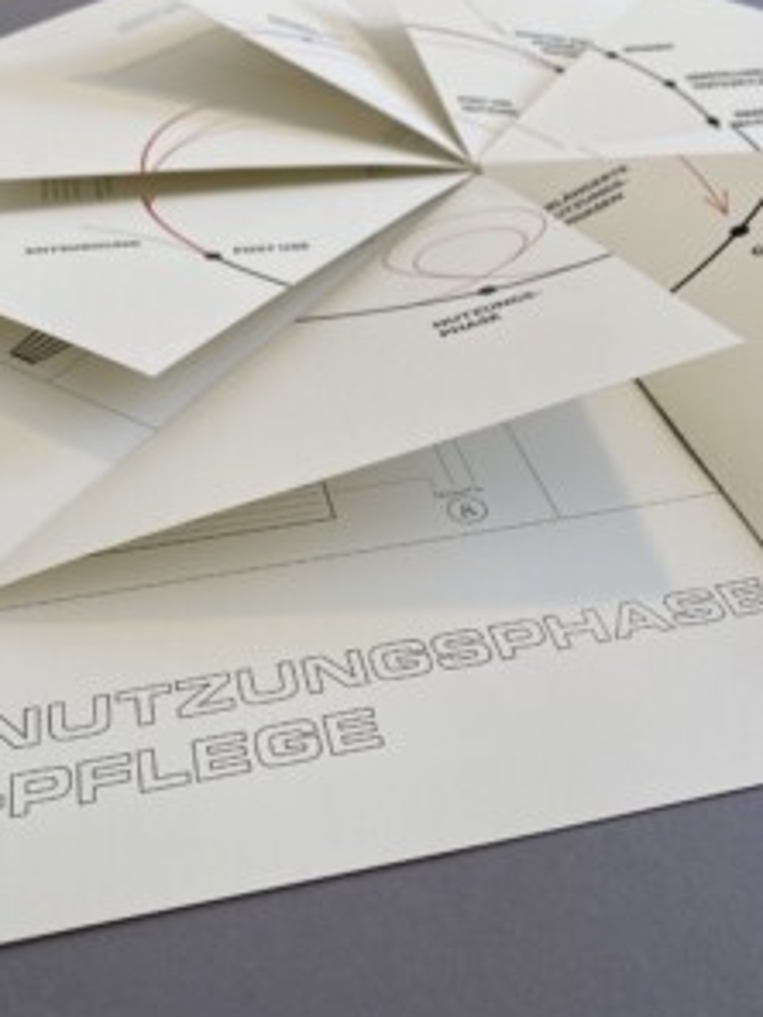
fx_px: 911
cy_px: 565
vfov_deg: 58.2
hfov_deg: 45.4
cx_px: 339
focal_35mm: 31
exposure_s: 1/121
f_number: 1.8
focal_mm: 4.25
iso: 50
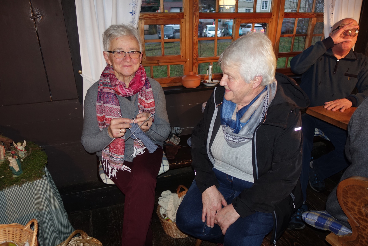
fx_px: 245
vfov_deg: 53.1
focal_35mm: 24
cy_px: 123
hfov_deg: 73.7
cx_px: 184
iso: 200
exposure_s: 1/30
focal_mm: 8.8
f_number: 1.8
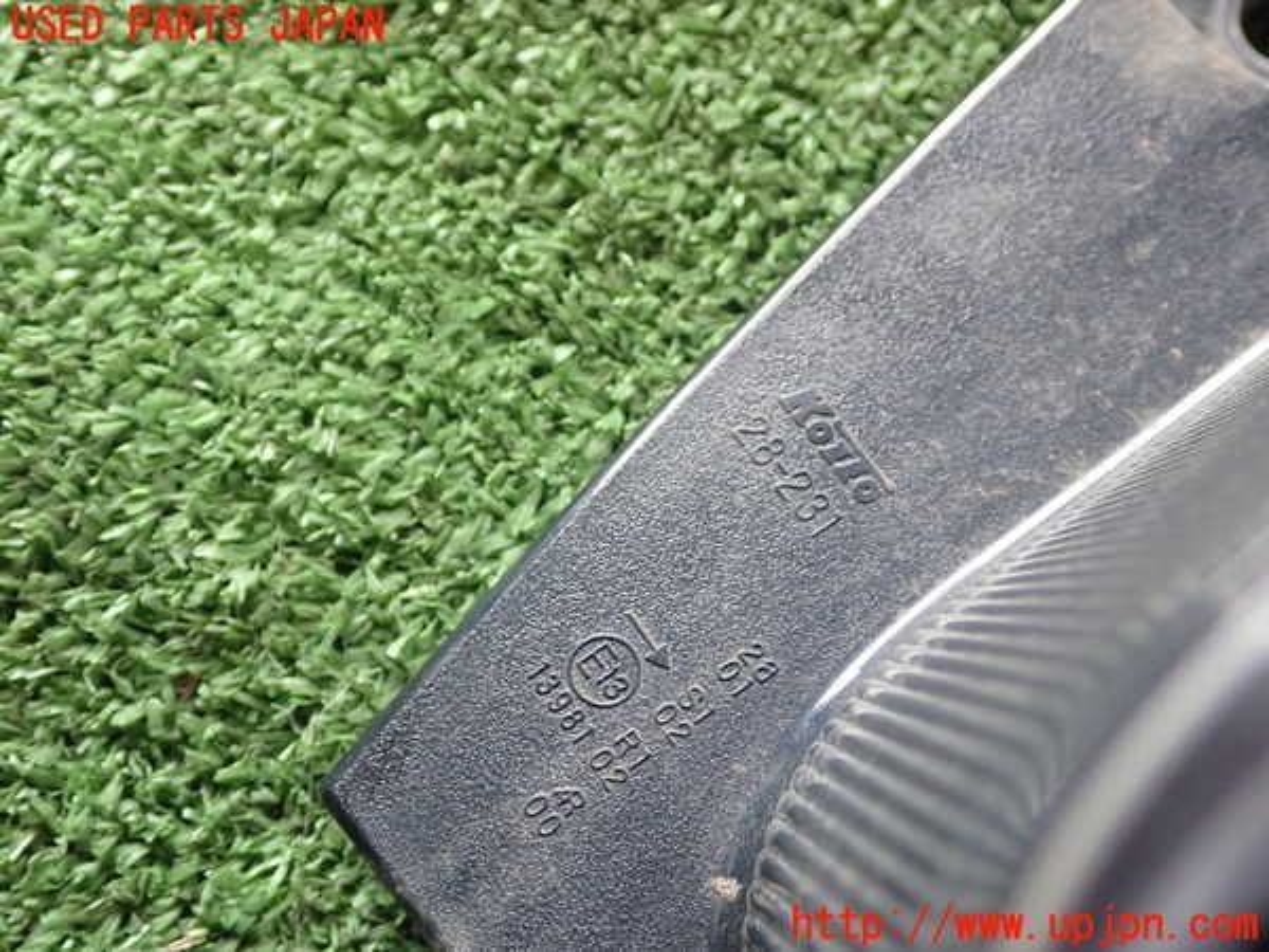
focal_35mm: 41
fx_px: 1503
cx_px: 634
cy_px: 476
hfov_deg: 45.8
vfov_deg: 35.1
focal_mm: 7.31
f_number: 2.8
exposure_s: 1/40
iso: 500
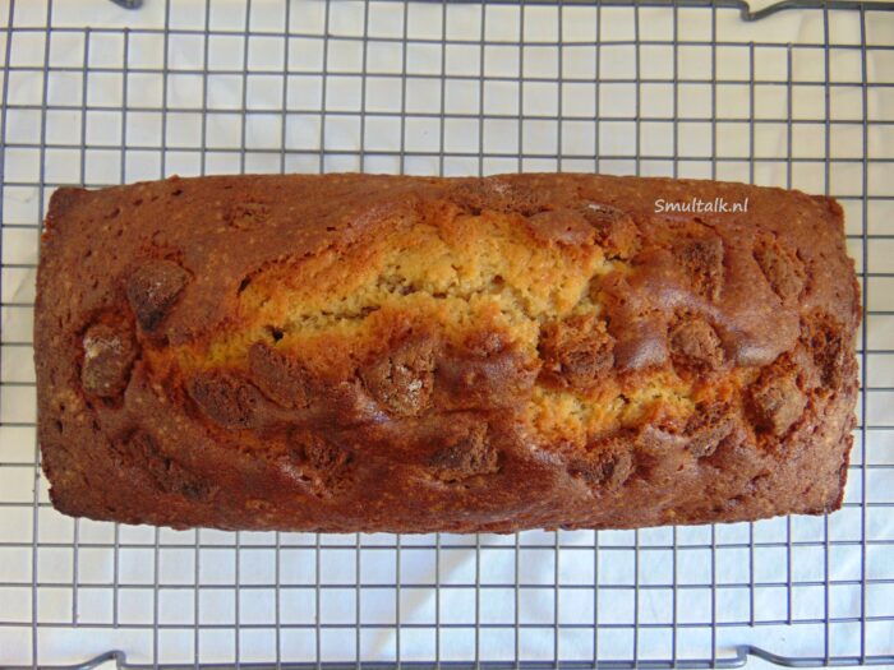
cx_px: 447
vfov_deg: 54.9
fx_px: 646
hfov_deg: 69.4
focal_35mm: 25
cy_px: 335
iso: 160
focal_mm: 4.5
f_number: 3
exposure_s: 1/30
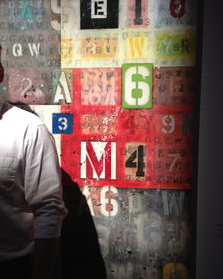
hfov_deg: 24.9
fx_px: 503
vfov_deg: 31.0
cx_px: 74
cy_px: 144
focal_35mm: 61
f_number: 2.4
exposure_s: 1/30
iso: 50
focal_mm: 4.28
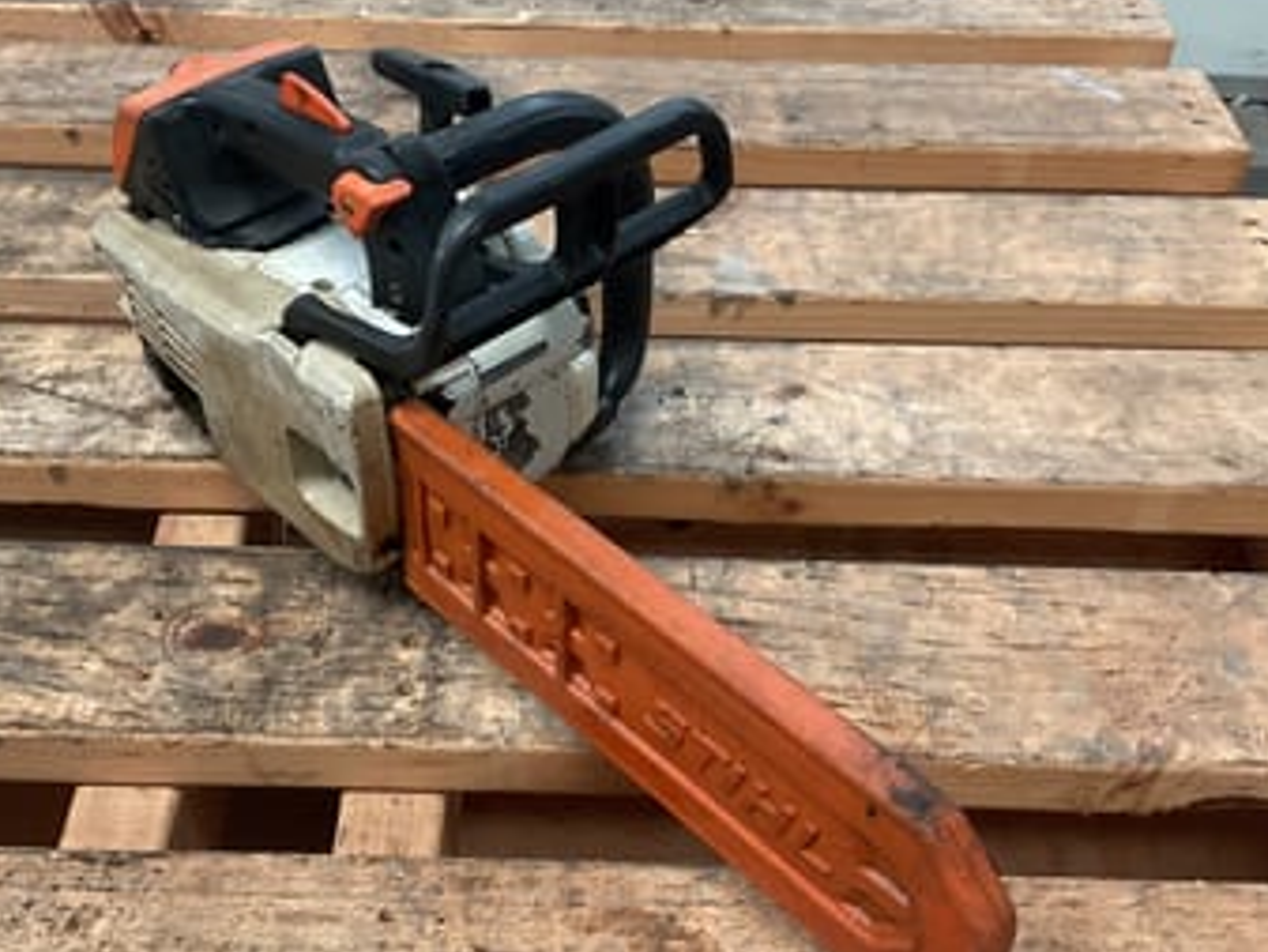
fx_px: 1576
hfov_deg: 43.7
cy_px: 468
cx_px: 542
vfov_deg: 33.6
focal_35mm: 43
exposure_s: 1/50
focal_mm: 3
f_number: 1.8
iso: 100
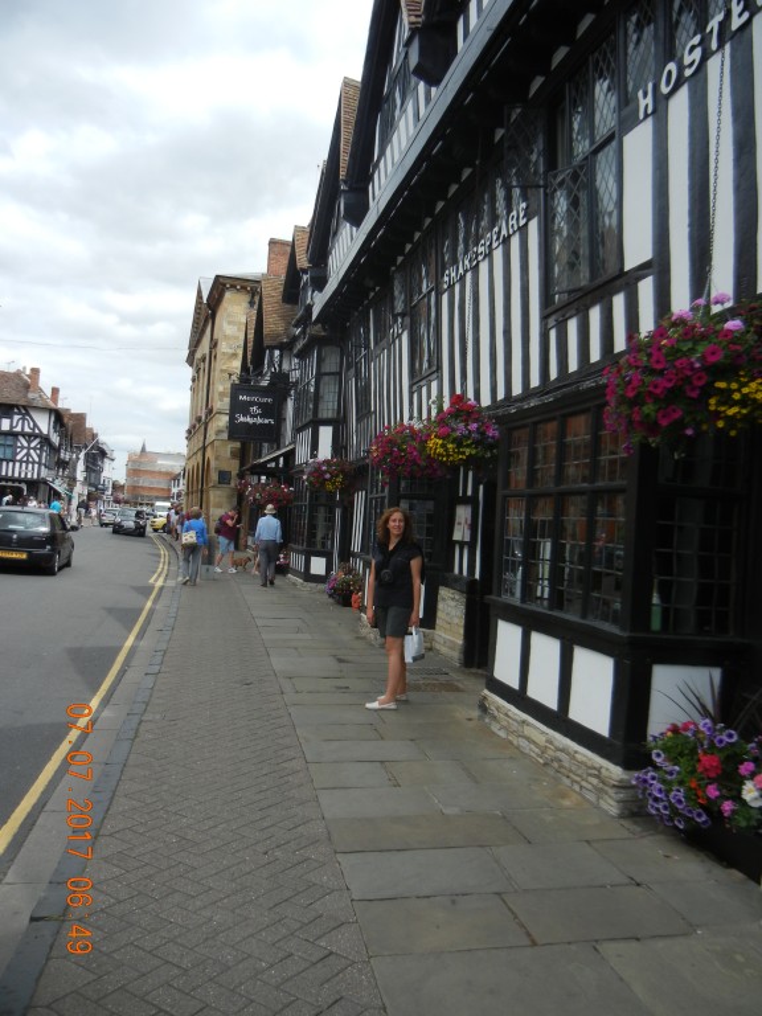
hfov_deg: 46.8
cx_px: 381
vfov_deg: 60.0
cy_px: 508
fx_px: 881
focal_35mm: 30
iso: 160
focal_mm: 5.4
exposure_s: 1/990
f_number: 3.5
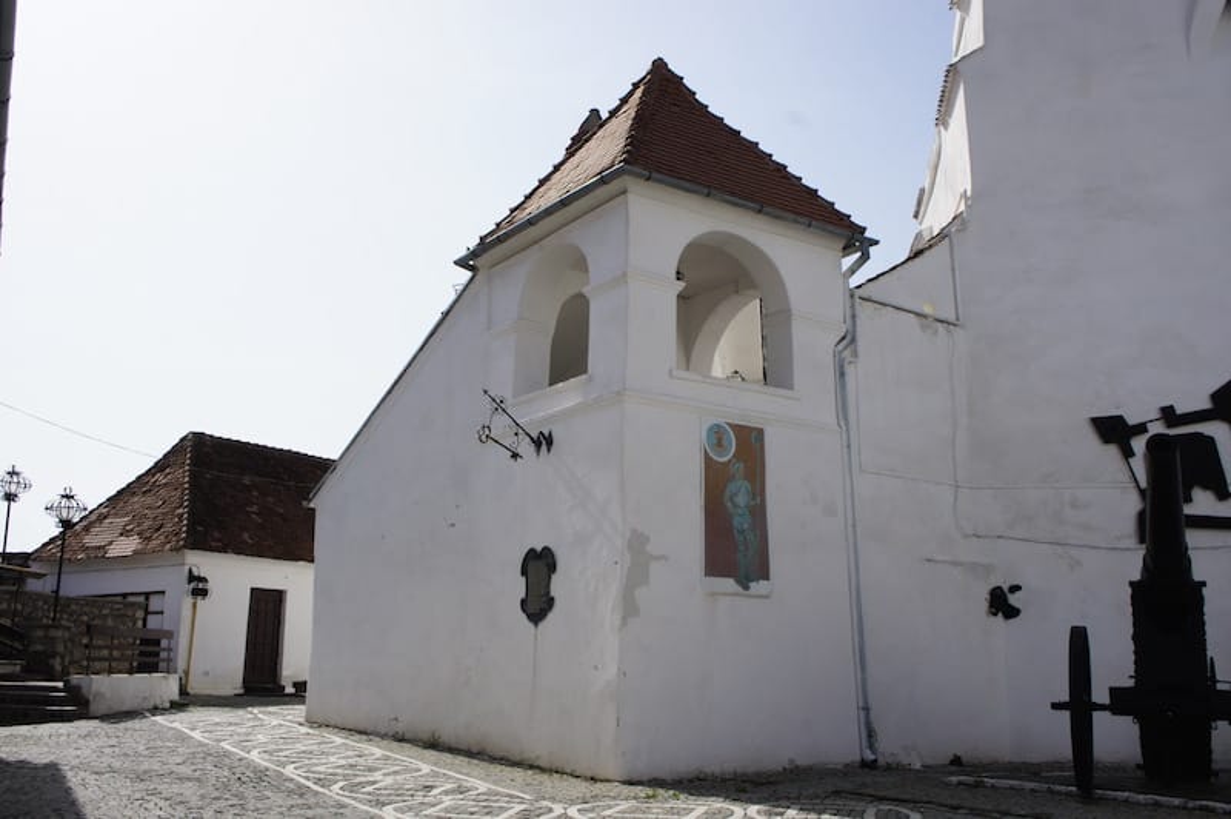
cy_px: 410
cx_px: 616
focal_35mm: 33
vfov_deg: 39.9
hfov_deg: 57.3
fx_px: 1127
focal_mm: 22
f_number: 11
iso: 200
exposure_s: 1/250
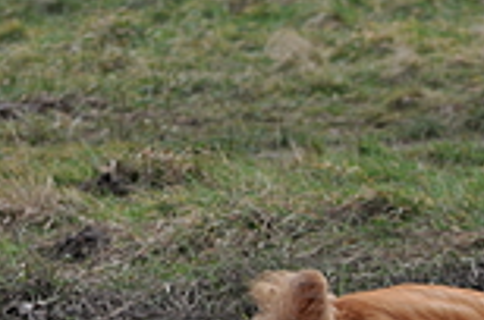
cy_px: 430
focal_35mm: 393
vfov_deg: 3.5
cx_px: 588
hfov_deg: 5.2
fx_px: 5273
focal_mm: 90
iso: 400
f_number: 6.3
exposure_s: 1/1000
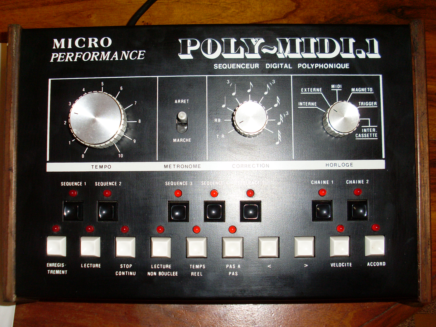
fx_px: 479
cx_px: 218
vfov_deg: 37.7
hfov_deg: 49.0
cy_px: 164
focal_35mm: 38
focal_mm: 6.3
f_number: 3
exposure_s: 1/45
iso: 100
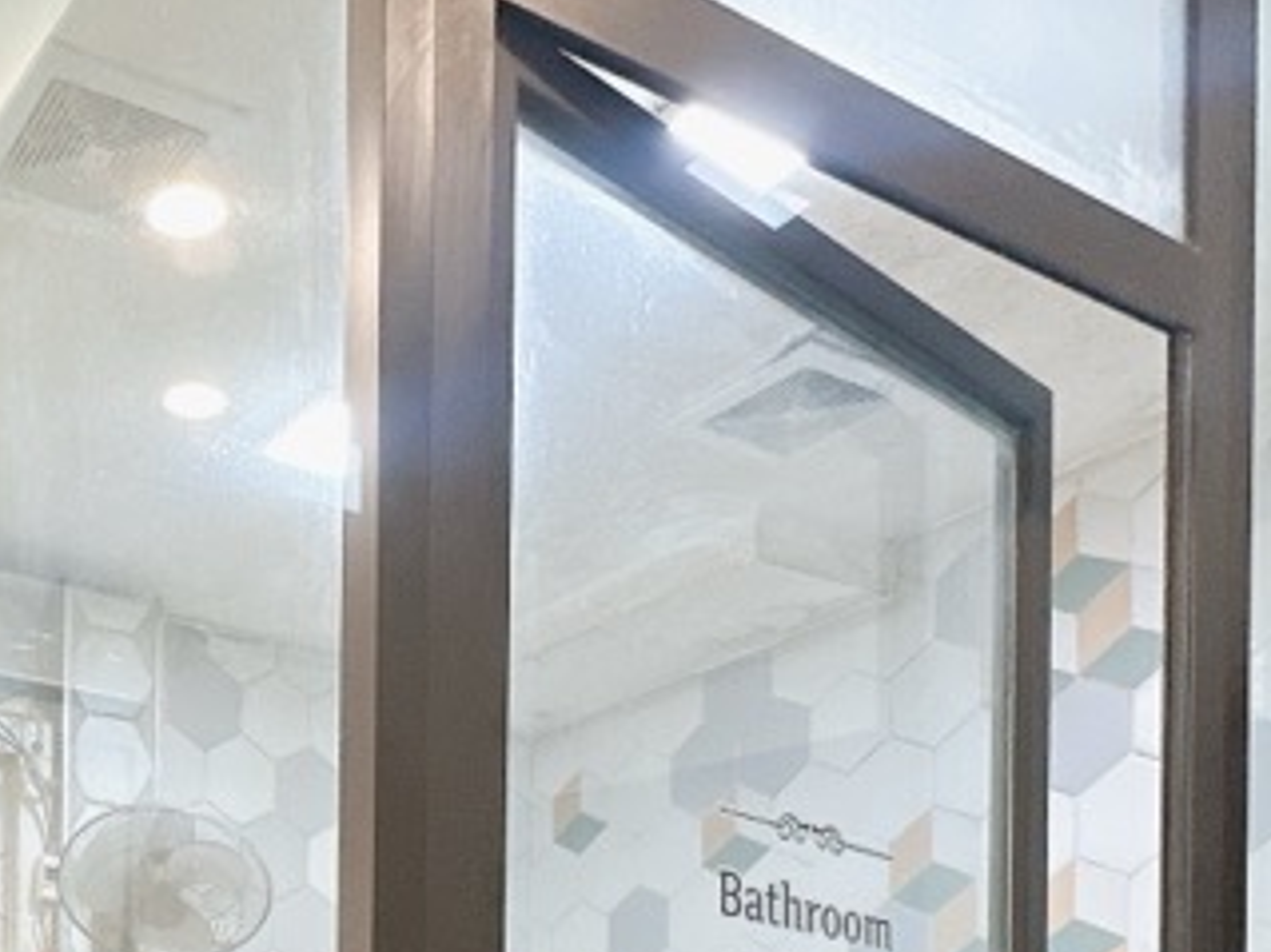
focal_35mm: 45
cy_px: 1267
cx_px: 108
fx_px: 1652
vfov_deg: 26.7
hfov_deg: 38.9
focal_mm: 2.22
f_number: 2.2
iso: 200
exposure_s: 1/100
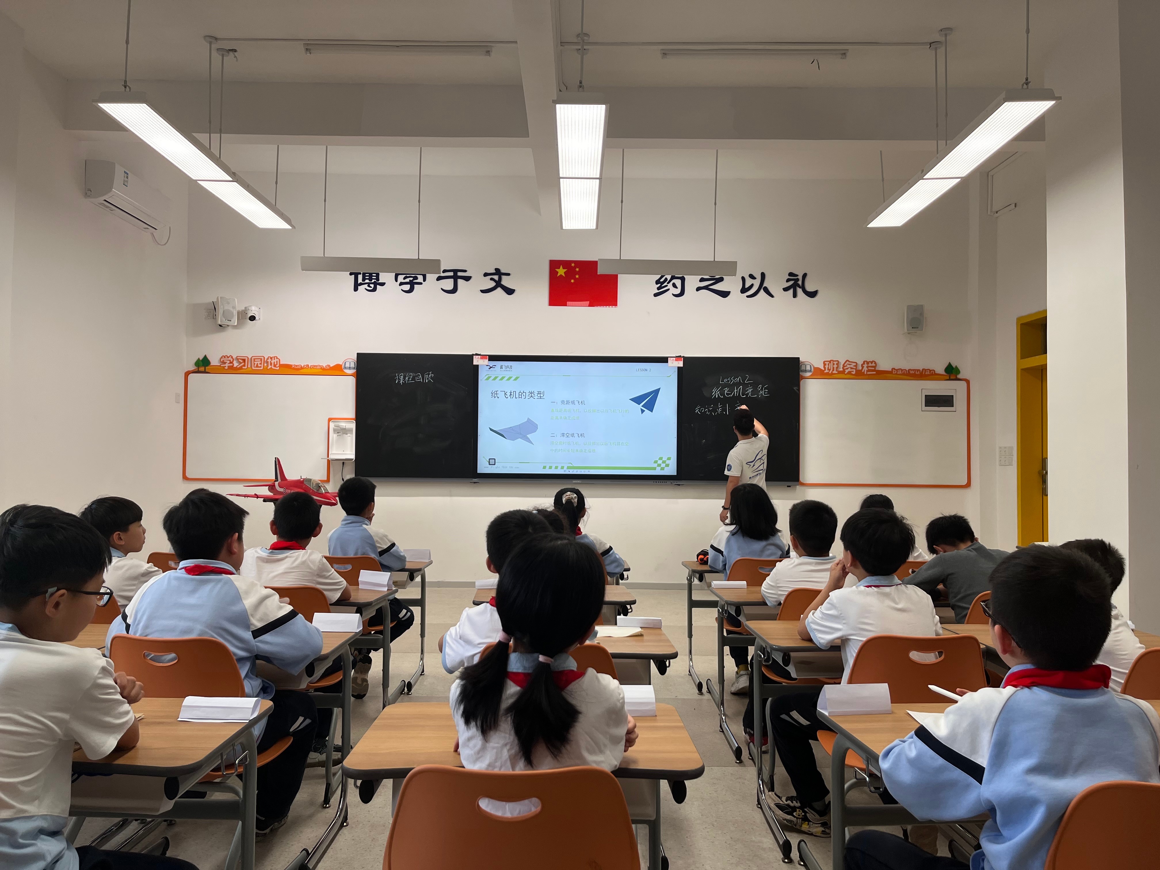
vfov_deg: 53.1
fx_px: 871
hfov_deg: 67.3
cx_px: 580
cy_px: 435
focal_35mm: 26
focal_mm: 5.1
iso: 64
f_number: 1.6
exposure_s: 1/180
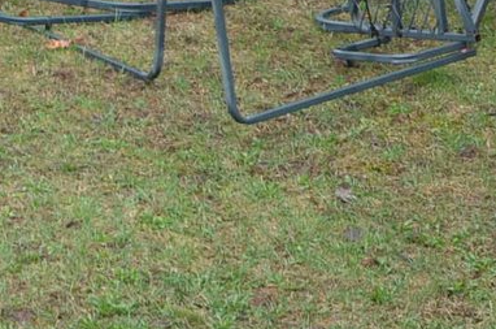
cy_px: -252
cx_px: -178
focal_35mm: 148
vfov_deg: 8.9
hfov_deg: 13.3
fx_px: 2035
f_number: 5.6
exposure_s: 1/125
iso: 220
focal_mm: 22
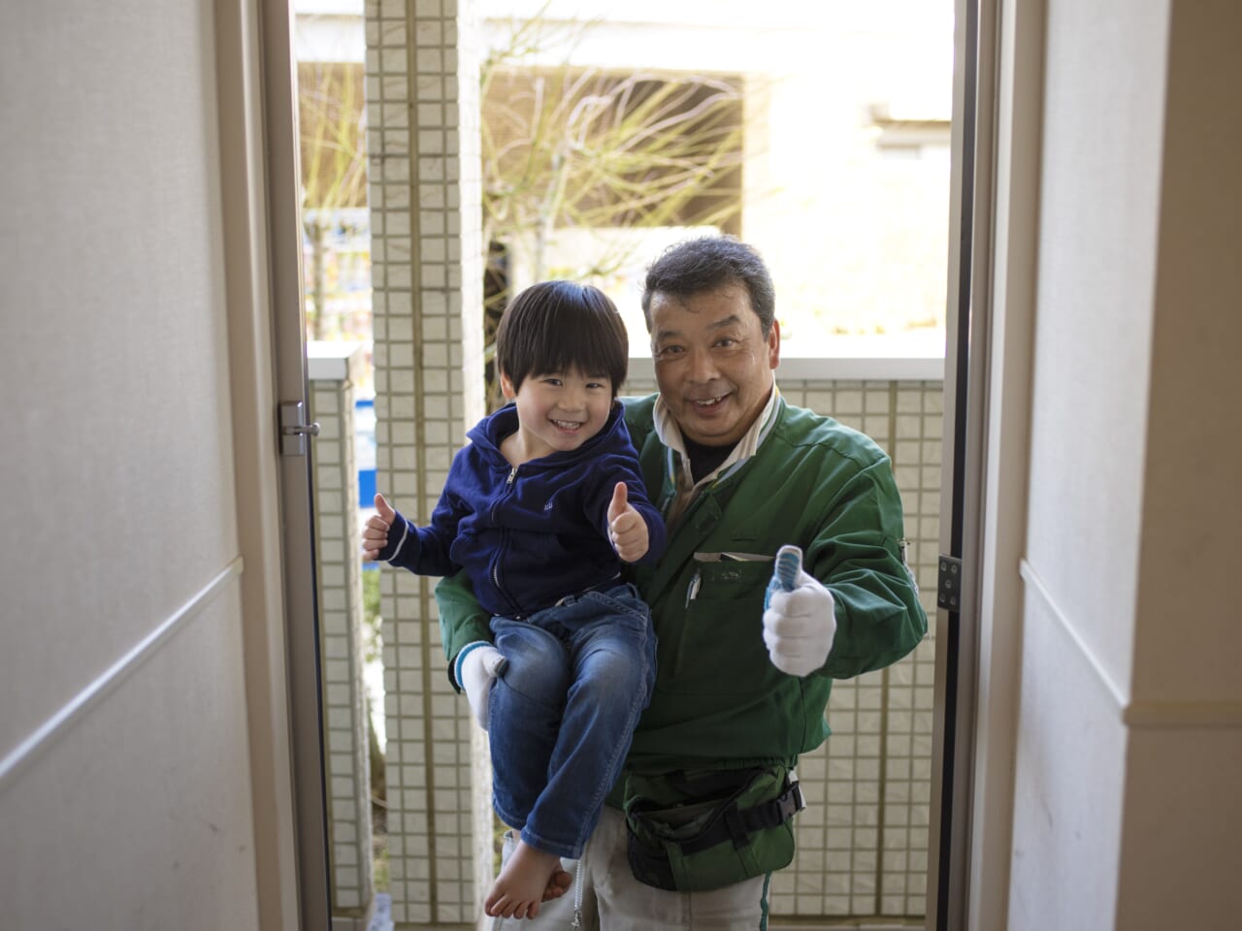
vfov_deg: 33.6
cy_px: 466
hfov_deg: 43.9
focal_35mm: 43
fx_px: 1543
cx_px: 621
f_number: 3.5
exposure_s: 1/320
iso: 800
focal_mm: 55
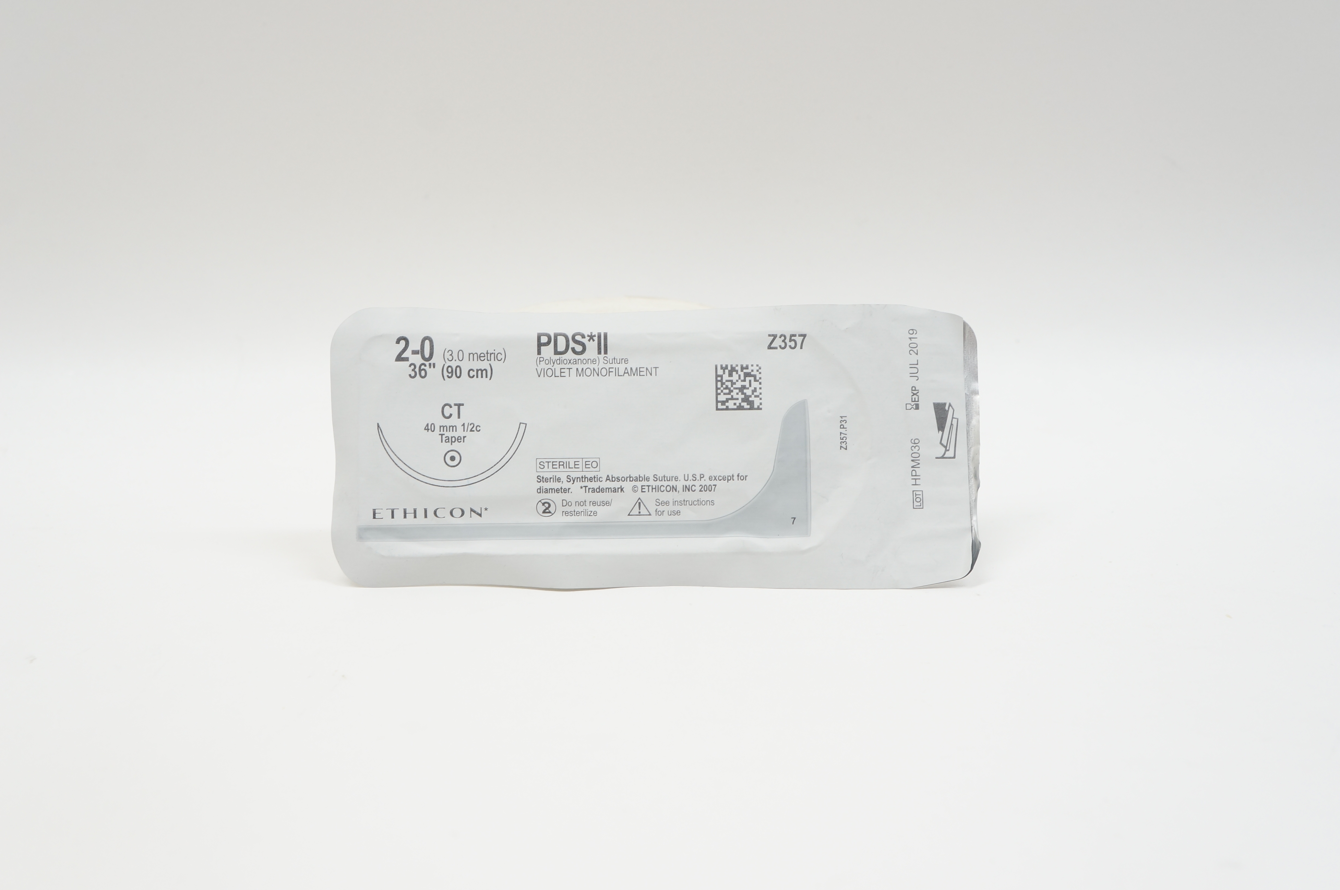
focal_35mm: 40
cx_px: 670
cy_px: 445
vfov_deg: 32.9
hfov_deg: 48.0
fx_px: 1506
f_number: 6.3
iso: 400
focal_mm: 27
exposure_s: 1/50
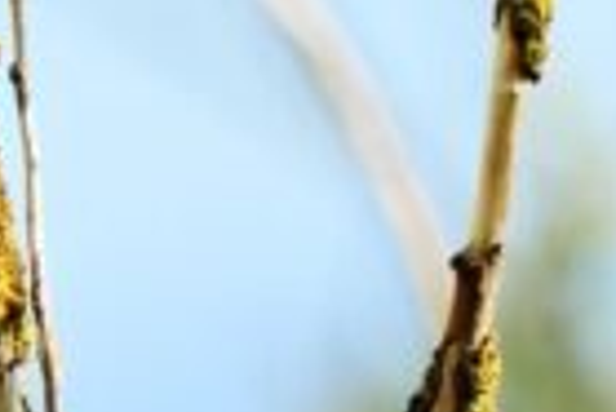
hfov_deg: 0.3
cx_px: 80
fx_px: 113238
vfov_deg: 0.2
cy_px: 1429
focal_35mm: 6611
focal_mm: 600
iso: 400
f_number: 6.3
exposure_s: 1/500
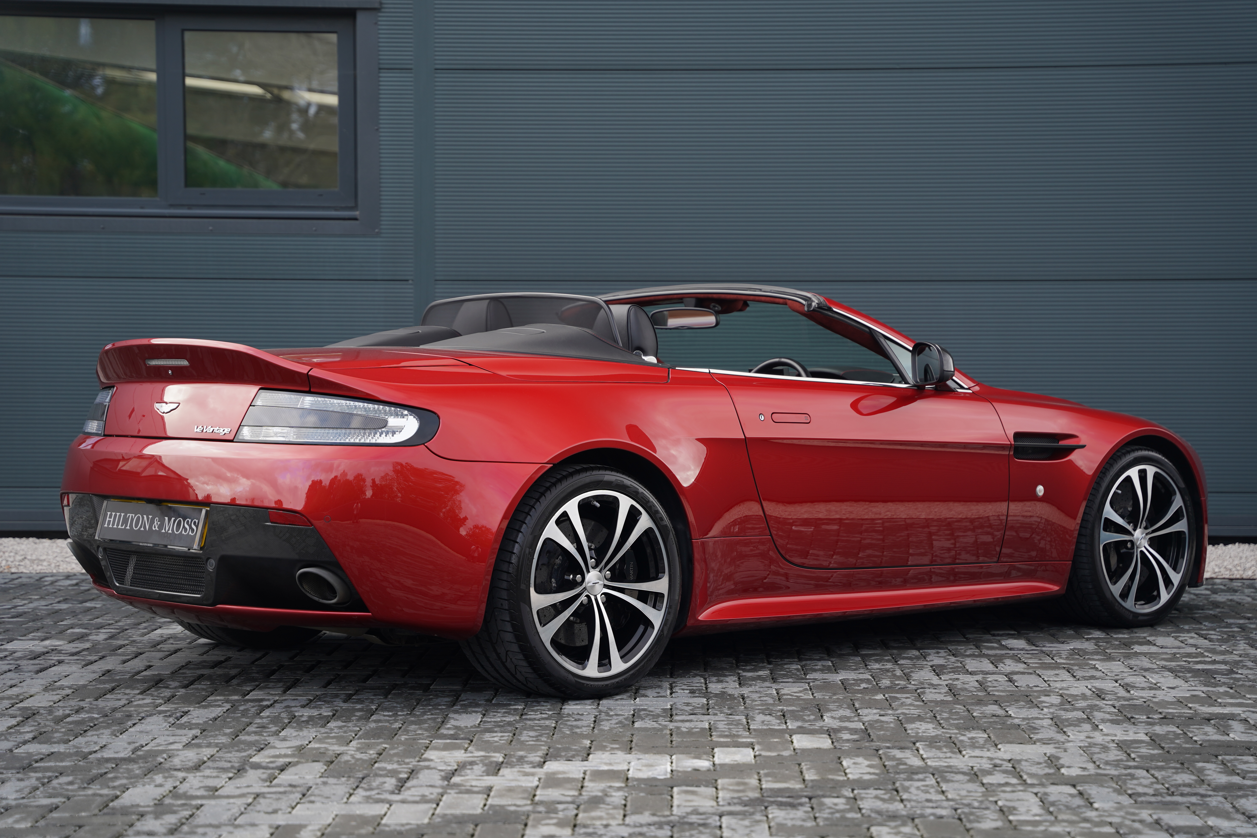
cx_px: 628
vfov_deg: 21.1
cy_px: 419
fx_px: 2252
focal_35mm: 64
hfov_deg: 31.2
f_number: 2.8
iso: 100
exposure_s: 1/100
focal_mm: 64.5
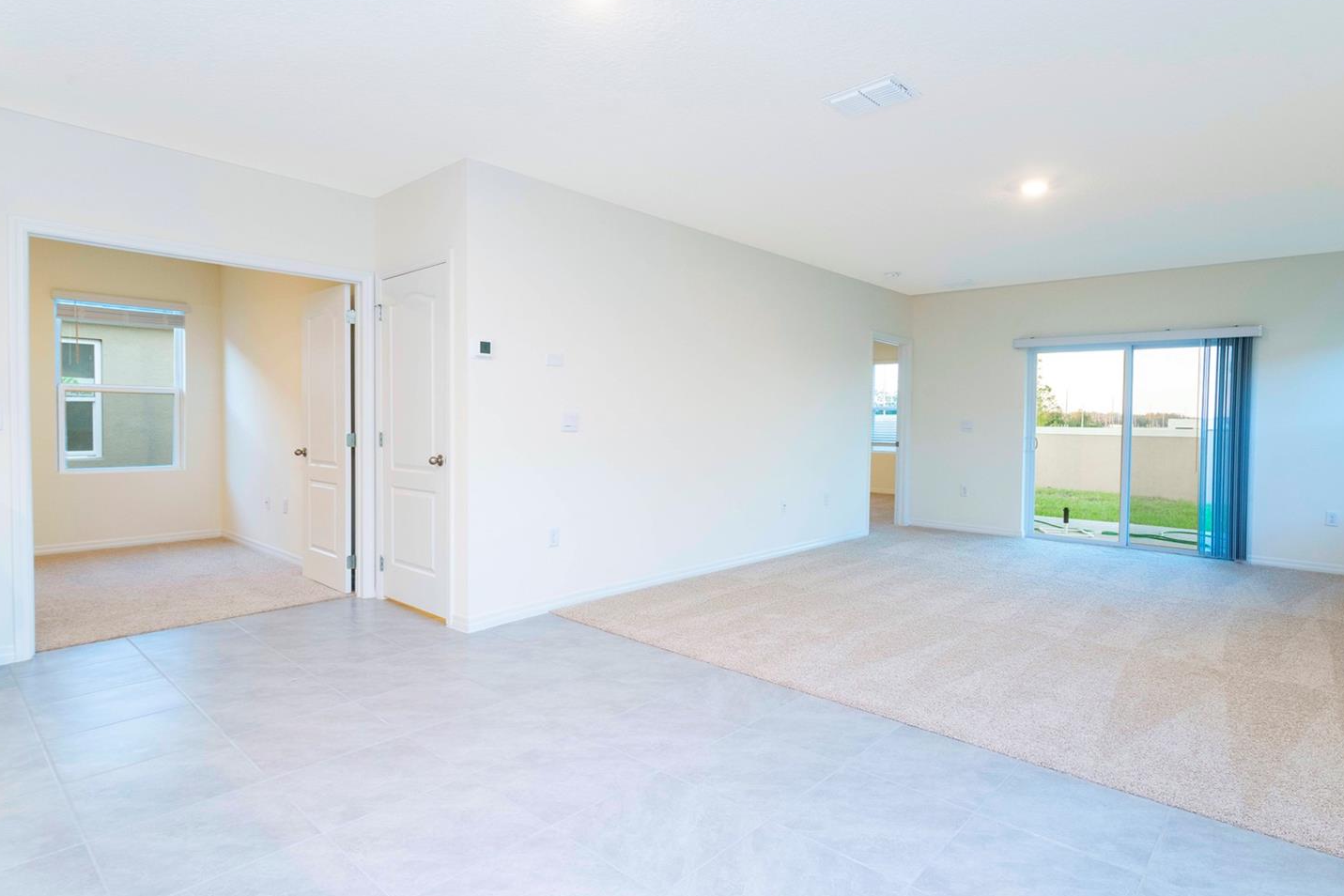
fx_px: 709
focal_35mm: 19
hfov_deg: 86.8
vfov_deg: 64.6
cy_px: 441
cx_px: 711
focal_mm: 17
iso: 800
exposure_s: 1/5
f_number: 20
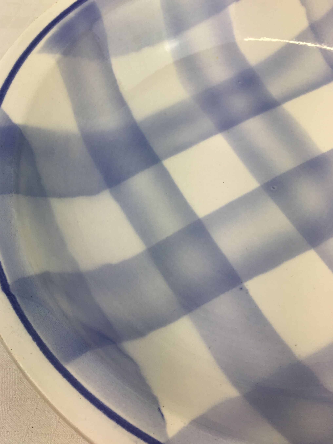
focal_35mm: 35
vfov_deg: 52.4
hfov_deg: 40.5
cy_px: 187
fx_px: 449
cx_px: 135
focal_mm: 4.15
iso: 32
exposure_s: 1/186
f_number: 2.2
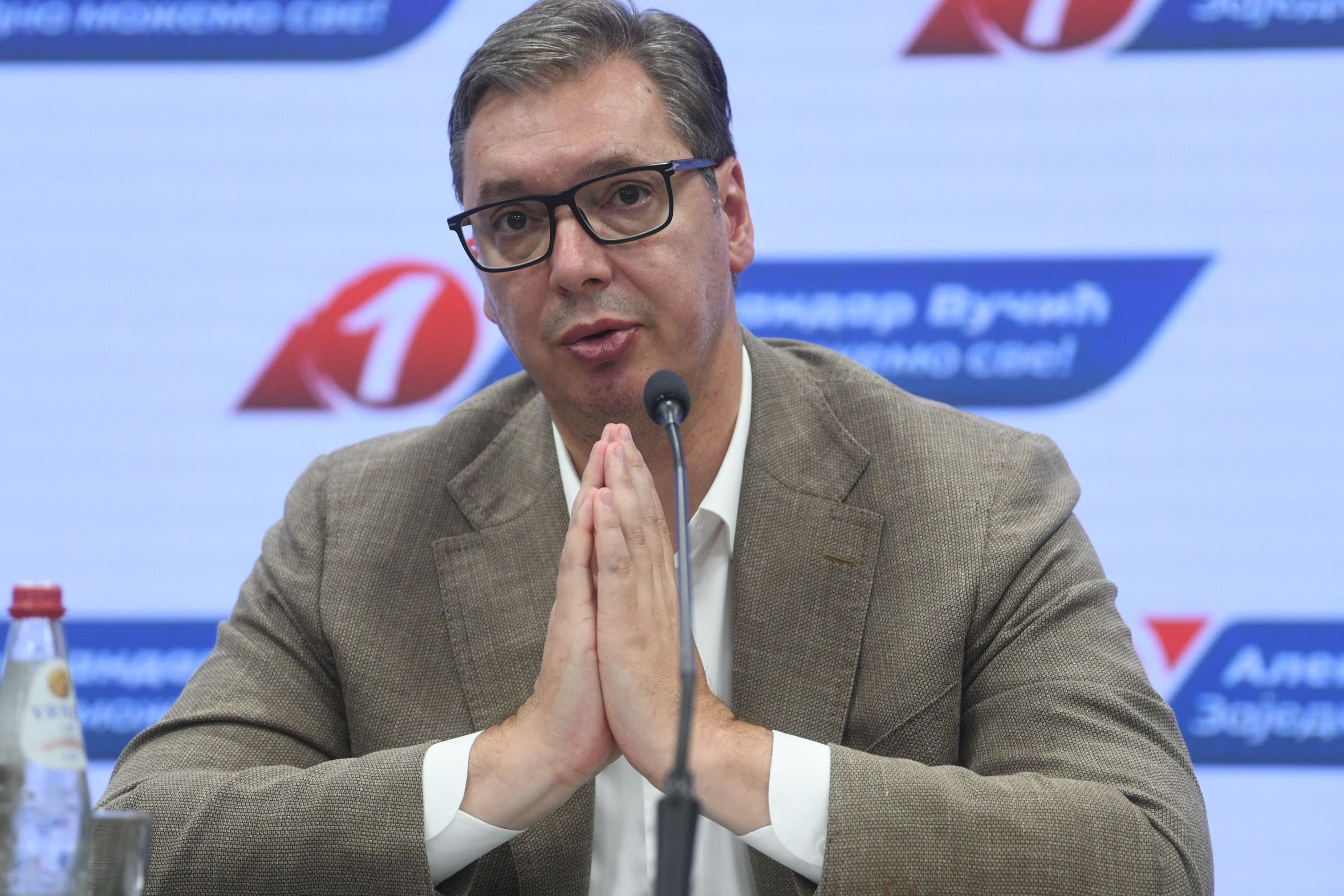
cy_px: 496
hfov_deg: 12.9
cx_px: 634
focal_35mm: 159
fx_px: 5936
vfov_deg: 8.6
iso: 1250
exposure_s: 1/250
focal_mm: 120
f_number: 2.8
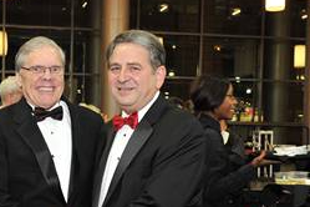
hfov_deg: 26.8
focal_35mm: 75
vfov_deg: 18.0
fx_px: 646
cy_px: 173
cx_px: 105
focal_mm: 34
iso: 1250
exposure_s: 1/60
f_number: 6.3
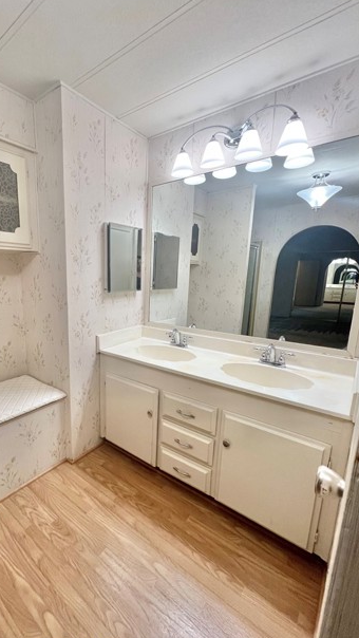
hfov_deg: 68.7
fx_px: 254
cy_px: 329
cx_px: 121
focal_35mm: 15
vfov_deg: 103.0
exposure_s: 1/120
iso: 160
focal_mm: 1.57
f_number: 1.8
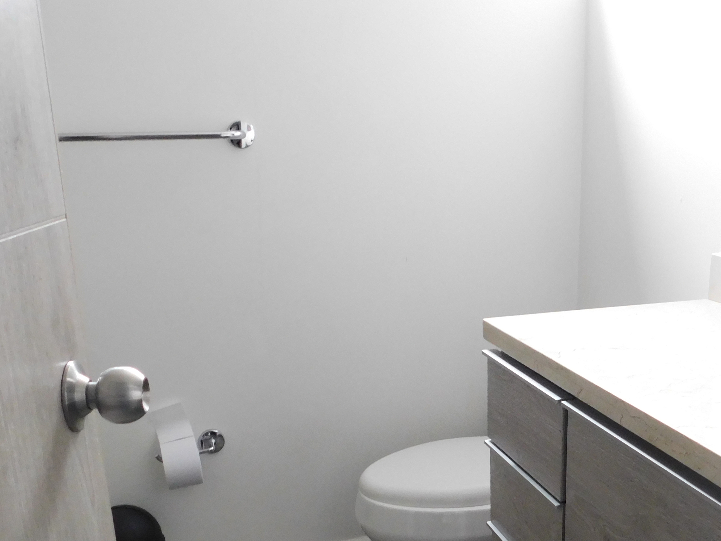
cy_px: 399
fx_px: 854
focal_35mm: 41
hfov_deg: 45.2
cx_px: 474
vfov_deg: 34.5
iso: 360
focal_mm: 4
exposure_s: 1/30
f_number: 3
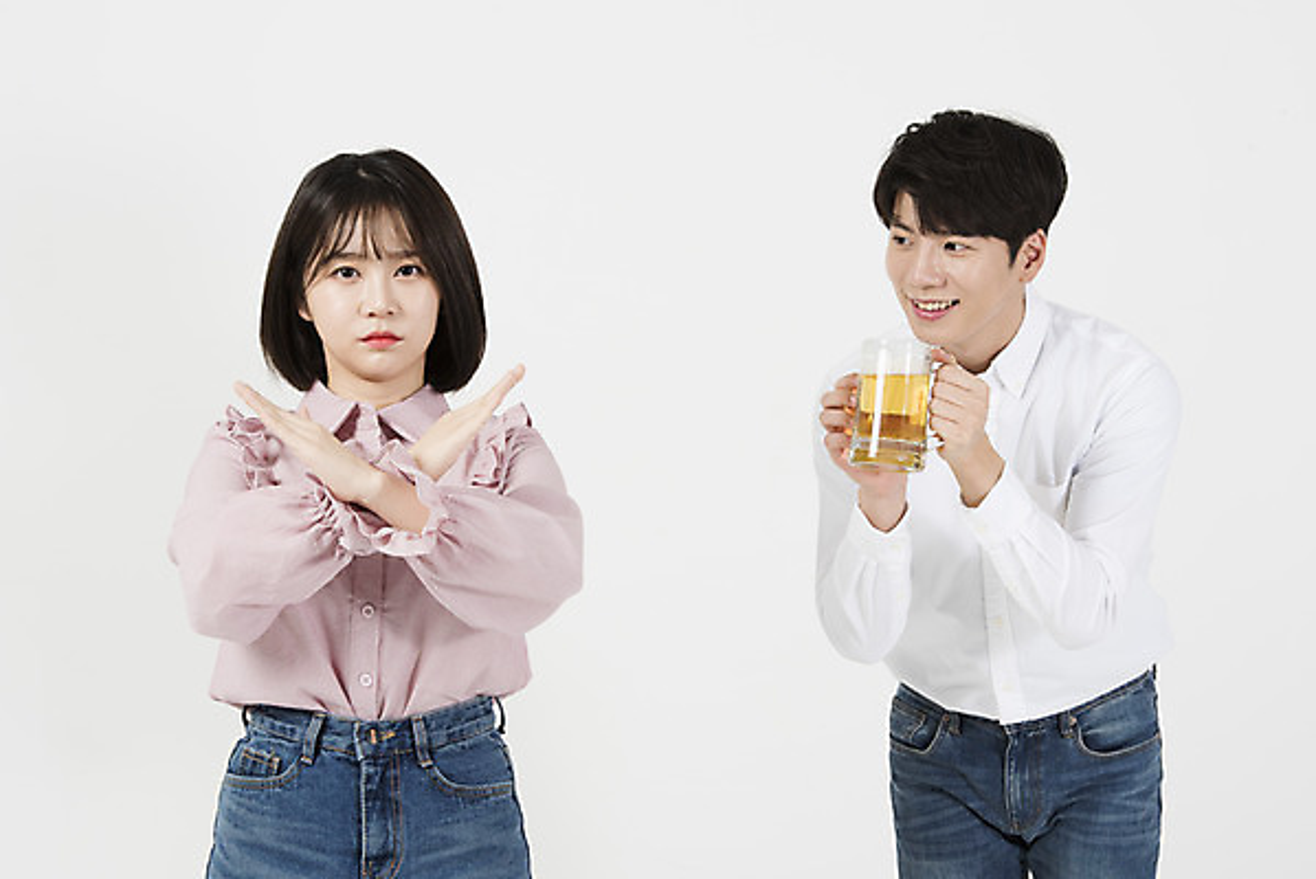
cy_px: 440
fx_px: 3730
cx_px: 658
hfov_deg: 20.0
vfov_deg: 13.4
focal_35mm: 102
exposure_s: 1/125
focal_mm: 102
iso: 100
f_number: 13
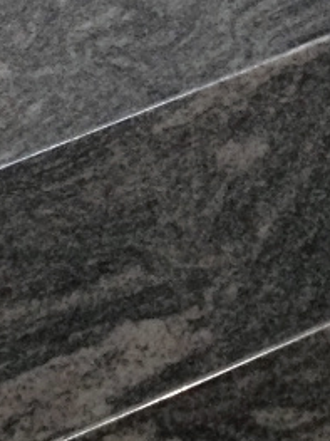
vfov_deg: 9.0
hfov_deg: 6.9
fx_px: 2710
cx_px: 419
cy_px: -248
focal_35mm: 213
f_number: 2.4
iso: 100
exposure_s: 1/20
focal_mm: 4.28
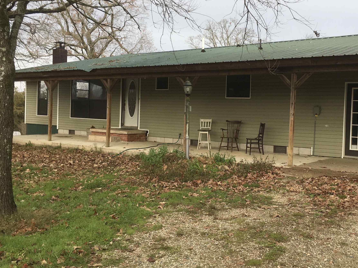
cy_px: 117
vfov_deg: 35.9
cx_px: 221
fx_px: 414
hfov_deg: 46.4
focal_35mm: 40
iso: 25
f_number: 2.2
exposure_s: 1/557
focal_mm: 4.15
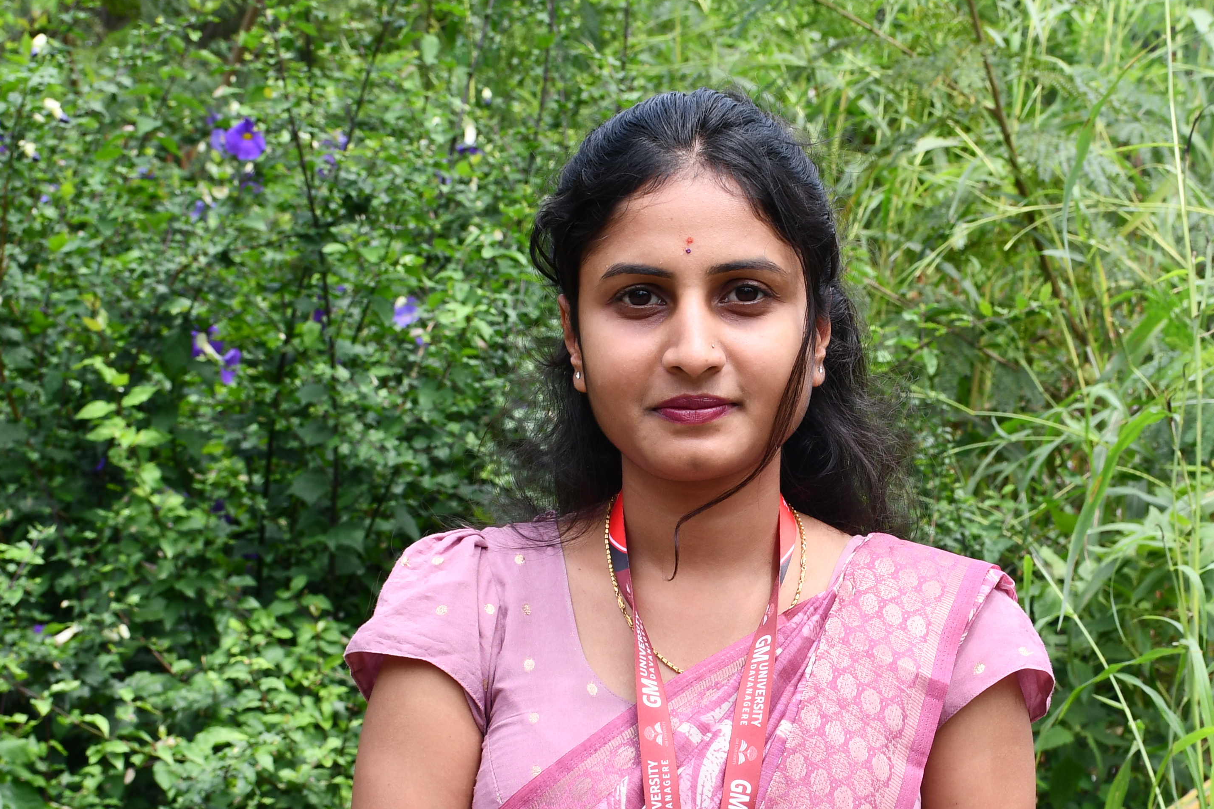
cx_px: 830
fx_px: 3338
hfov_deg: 20.5
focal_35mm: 99
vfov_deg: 13.8
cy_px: 566
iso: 200
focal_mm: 34
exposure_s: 1/250
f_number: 8
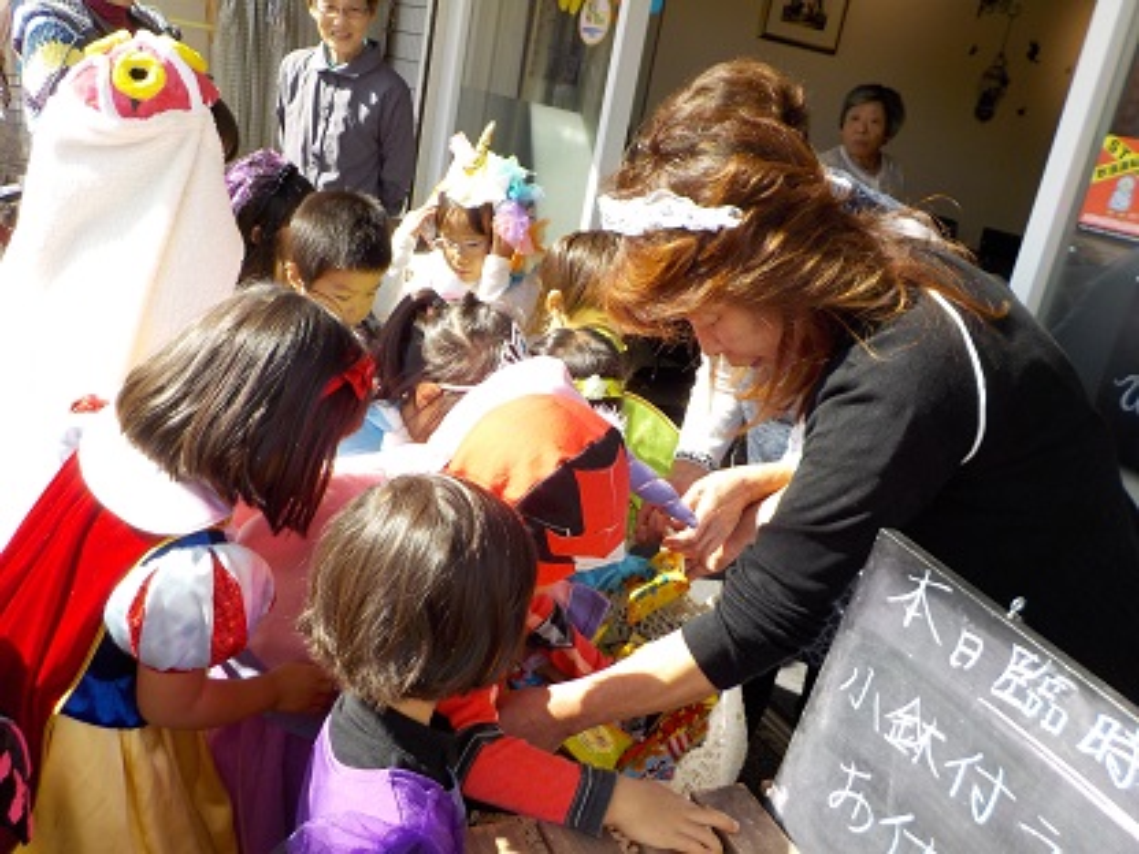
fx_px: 987
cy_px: 427
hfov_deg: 60.0
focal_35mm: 30
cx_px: 570
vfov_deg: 46.8
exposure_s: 1/400
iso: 125
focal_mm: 4.1
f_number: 3.3
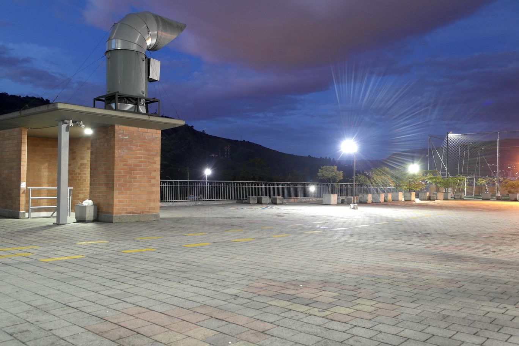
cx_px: 260
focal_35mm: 30
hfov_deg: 61.9
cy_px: 173
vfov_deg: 43.6
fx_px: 432
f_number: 3.5
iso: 400
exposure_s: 1/1.25
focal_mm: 20
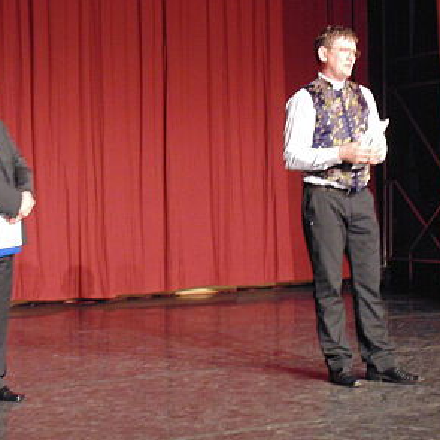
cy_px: 222
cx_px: 182
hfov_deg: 22.2
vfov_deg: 22.2
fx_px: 1122
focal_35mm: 78
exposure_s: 1/10
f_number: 4.1
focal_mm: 11.7
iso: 400
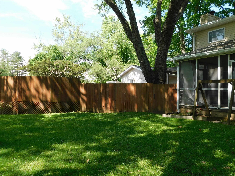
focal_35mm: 30
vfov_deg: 46.8
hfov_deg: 60.0
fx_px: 204
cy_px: 88
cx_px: 118
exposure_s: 1/400
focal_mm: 5.3
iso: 125
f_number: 3.2
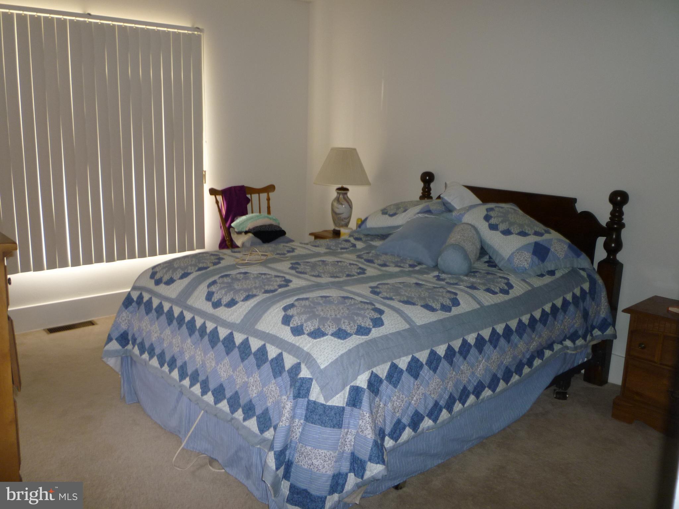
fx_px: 569
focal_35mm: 29
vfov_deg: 48.2
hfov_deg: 61.7
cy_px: 254
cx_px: 340
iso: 125
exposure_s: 1/8
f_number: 3.3
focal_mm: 5.2
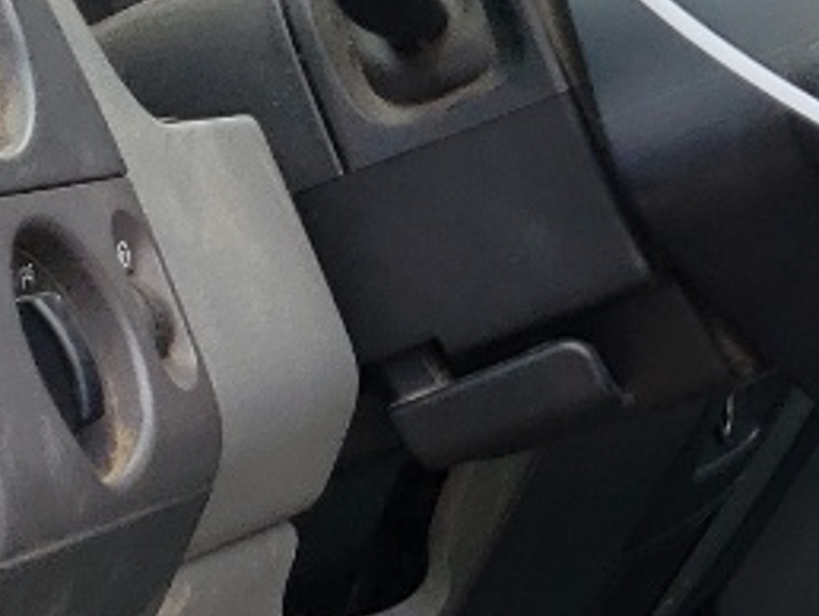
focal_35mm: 161
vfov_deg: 9.2
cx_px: 1663
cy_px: 530
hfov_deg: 11.1
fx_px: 3813
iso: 50
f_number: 1.5
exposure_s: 1/345
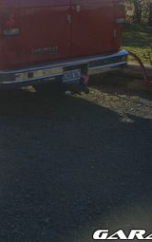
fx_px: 668
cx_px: -48
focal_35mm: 101
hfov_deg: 12.6
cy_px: 16
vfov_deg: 20.1
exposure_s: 1/800
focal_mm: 6.2
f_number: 4.3
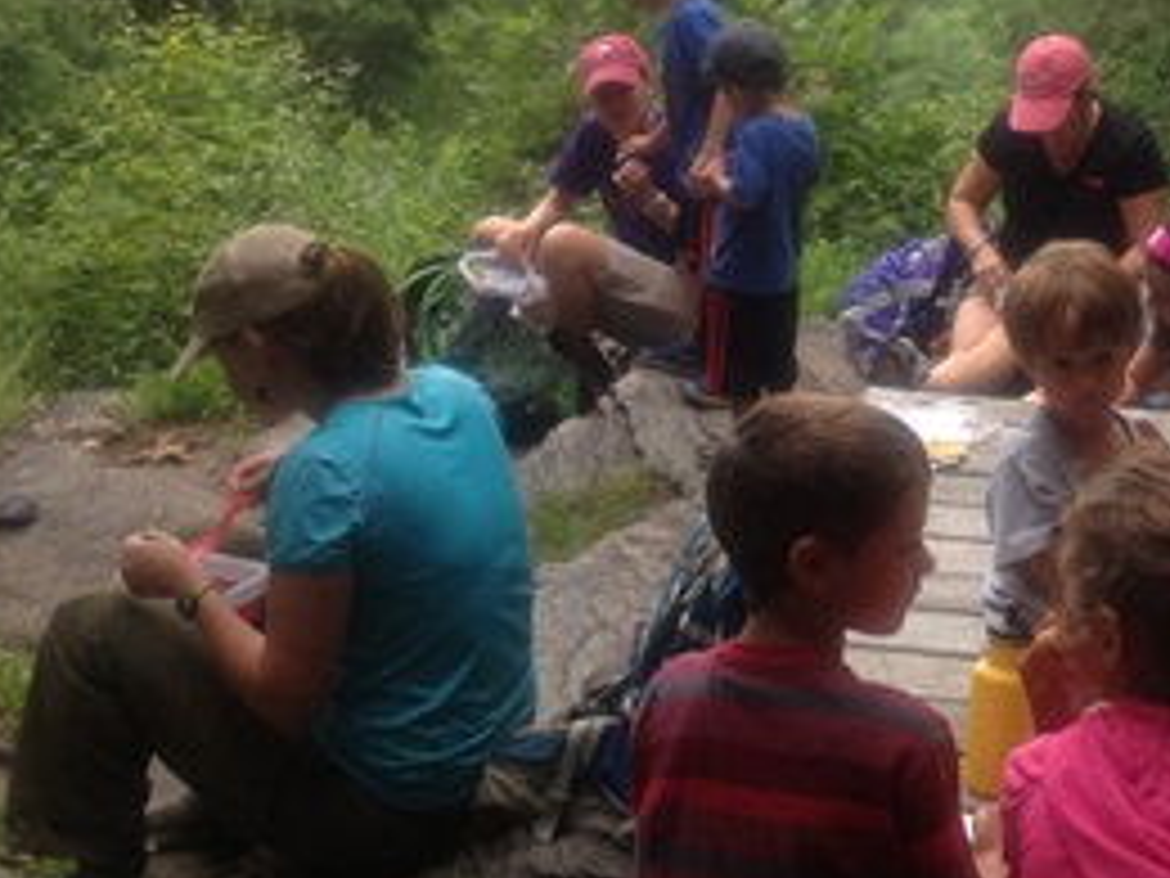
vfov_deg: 17.1
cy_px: 203
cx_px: 1030
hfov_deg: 22.3
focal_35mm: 86
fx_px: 2907
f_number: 2.4
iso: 80
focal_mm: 4.28
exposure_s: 1/120
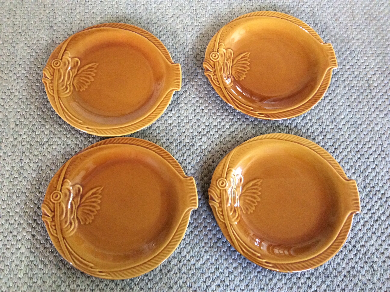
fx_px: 360
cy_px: 146
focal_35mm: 32
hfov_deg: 56.9
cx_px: 195
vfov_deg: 44.1
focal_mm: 3.3
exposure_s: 1/25
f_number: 2.4
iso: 320
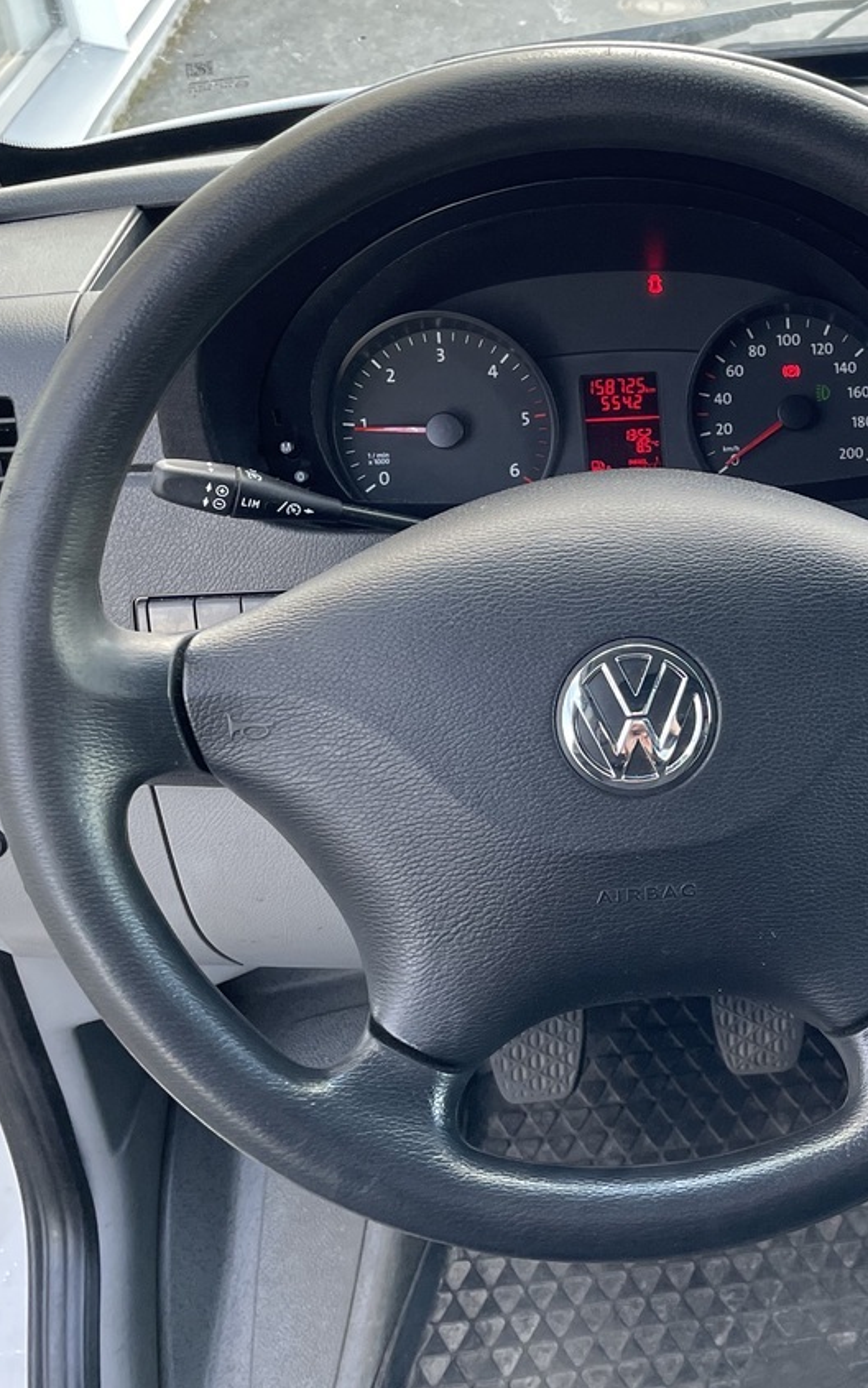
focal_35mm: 47
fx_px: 1778
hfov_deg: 25.7
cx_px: 921
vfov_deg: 42.6
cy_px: 645
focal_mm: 4.2
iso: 100
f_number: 1.6
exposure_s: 1/121
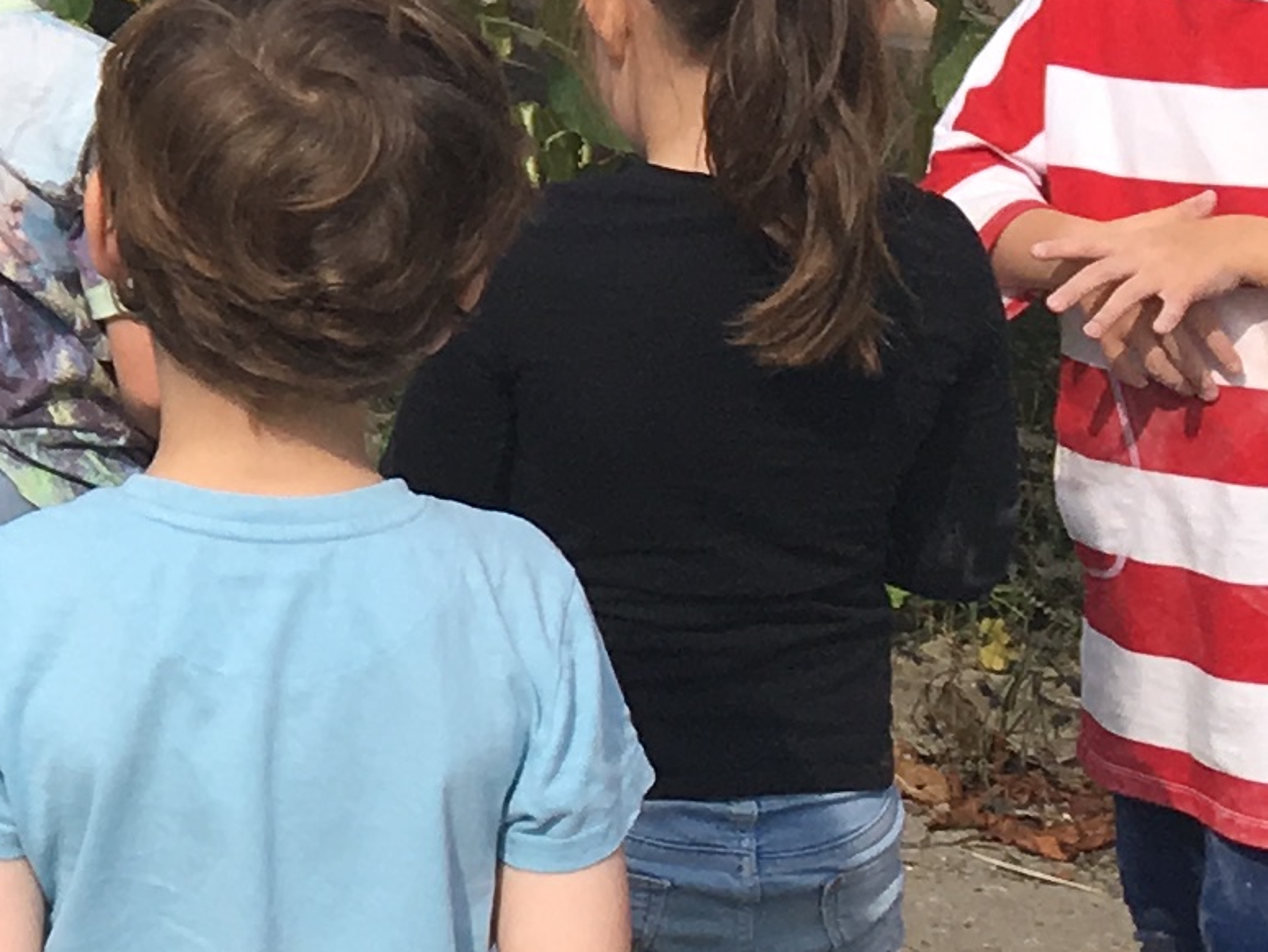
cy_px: -334
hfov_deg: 12.0
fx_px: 5533
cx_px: -1047
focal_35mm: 151
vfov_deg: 9.6
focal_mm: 4.15
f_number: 2.2
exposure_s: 1/1972
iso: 25
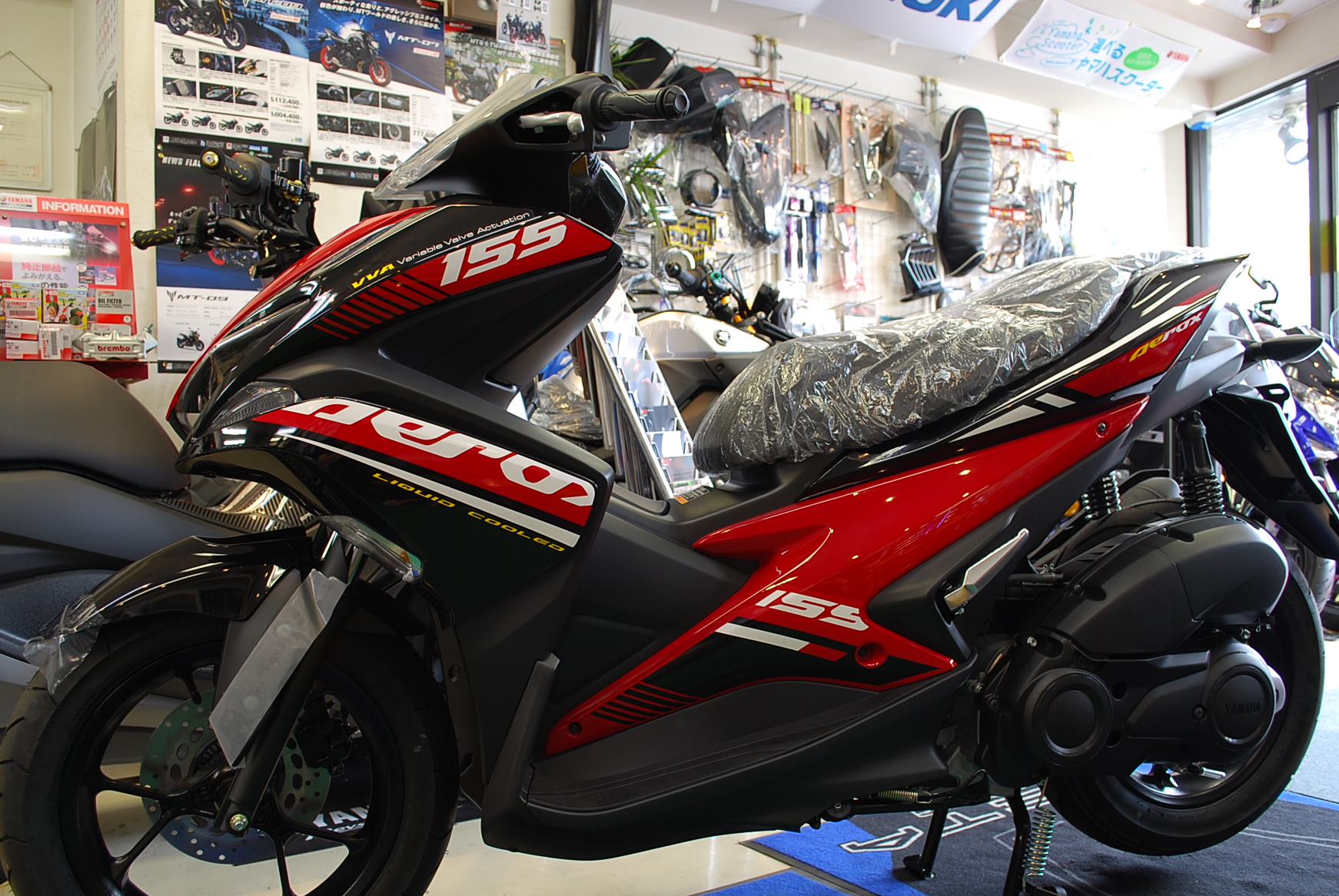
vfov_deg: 43.7
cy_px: 486
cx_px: 670
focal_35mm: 30
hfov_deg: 61.9
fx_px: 1117
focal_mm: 18
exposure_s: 1/6
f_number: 5
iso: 100
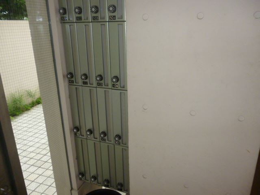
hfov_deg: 63.4
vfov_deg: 49.7
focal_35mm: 28
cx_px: 130
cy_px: 98
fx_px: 210
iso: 400
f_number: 3.1
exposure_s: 1/60
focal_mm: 5
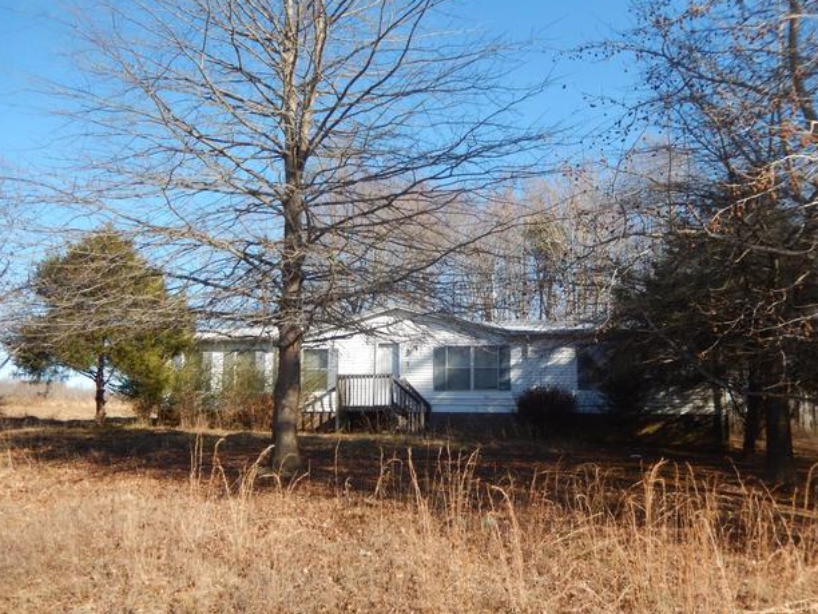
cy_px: 303
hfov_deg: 55.4
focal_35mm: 33
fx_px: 780
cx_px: 406
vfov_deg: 42.9
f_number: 3.8
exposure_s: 1/500
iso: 125
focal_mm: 5.7
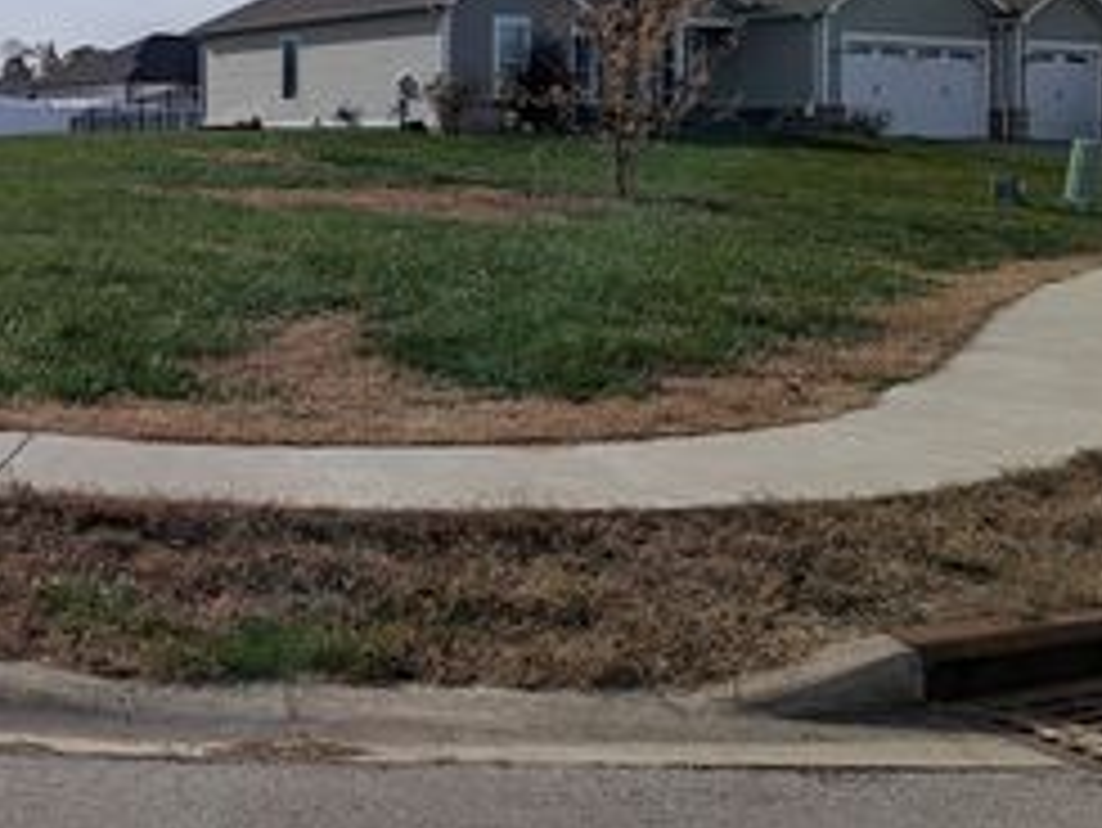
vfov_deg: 28.7
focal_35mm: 49
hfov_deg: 36.5
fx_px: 1561
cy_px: 104
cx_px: 108
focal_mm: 6.81
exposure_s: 1/4049
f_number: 1.85
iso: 46
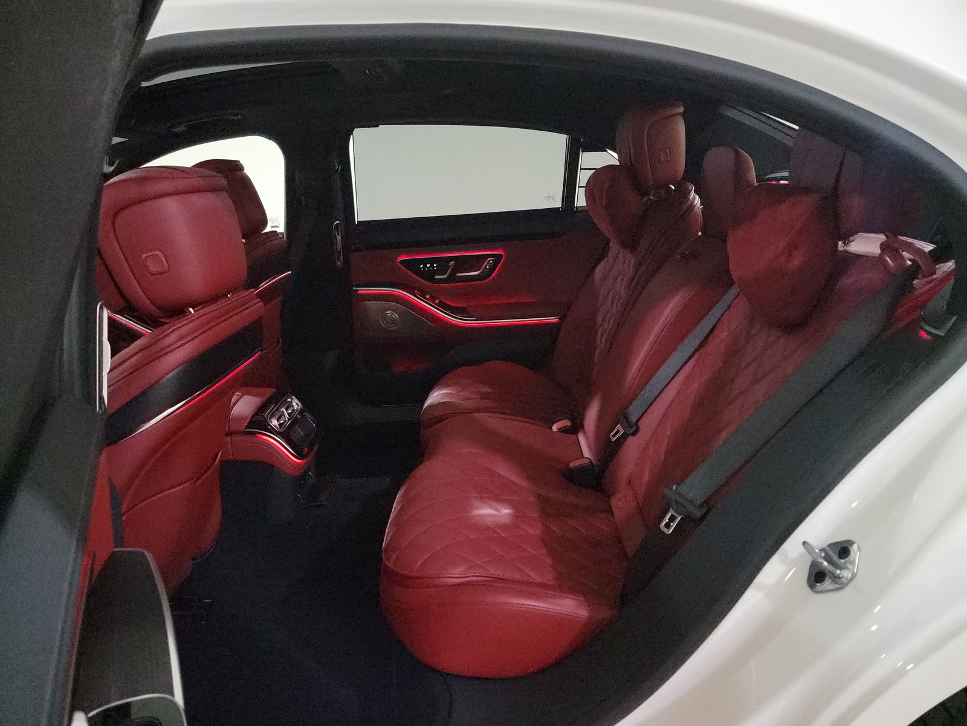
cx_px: 484
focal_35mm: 24
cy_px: 363
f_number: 1.8
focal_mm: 6.7
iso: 5343
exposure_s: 1/39
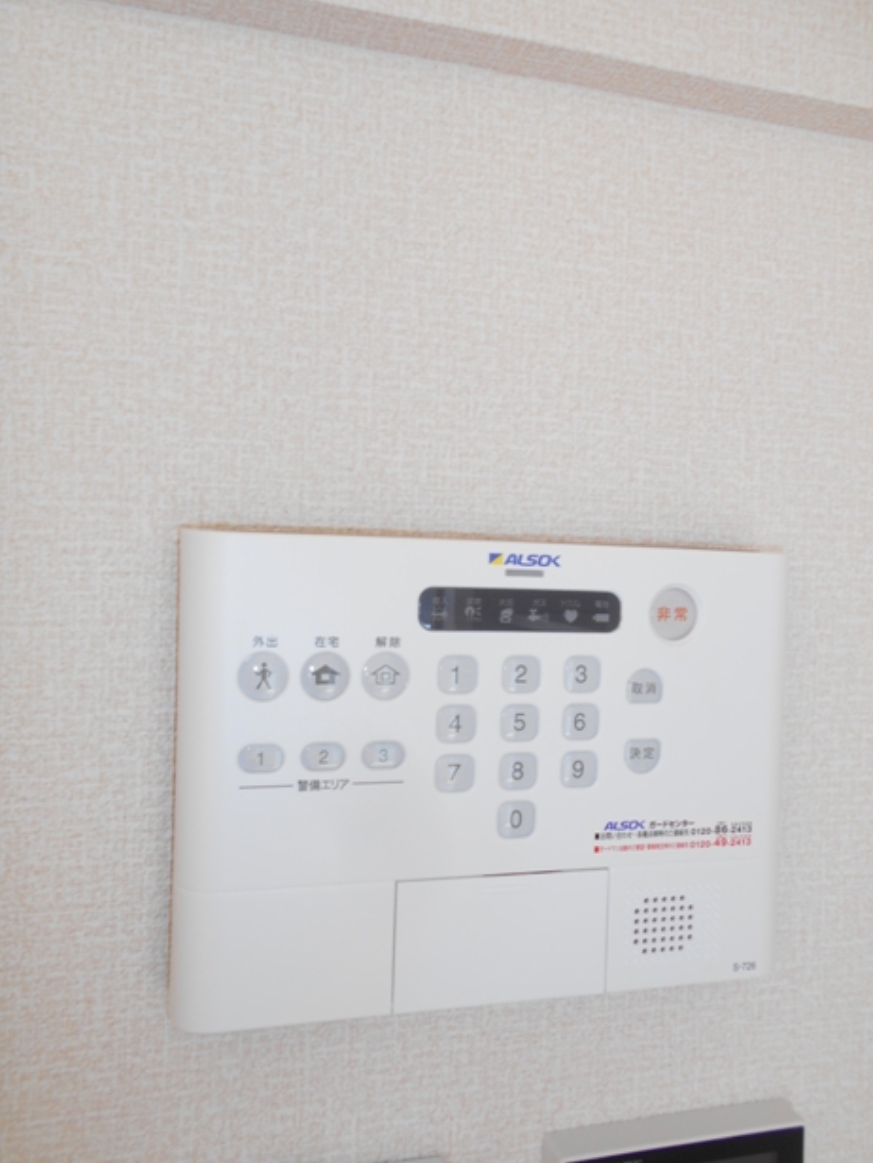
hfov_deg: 51.4
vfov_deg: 65.3
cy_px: 574
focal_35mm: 27
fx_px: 908
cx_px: 444
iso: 80
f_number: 3.2
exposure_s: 1/30
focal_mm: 4.6
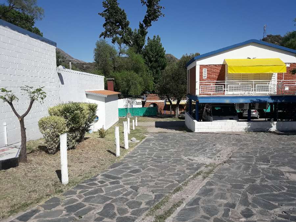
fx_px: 239
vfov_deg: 49.7
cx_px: 148
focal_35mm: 28
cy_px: 111
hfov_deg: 63.4
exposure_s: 1/2551
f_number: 1.9
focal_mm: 3.7
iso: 40
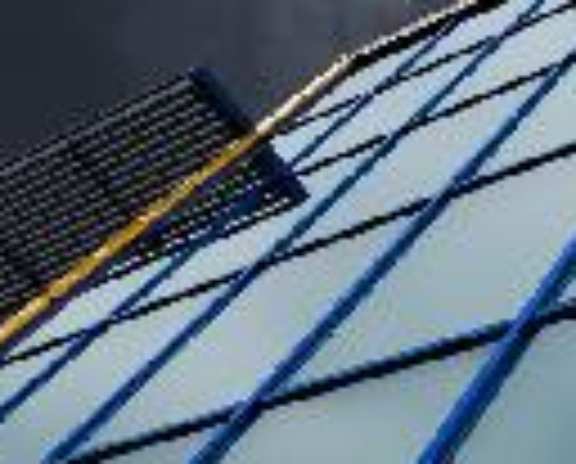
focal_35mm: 84
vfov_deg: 18.2
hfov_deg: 22.5
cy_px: 378
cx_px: 117
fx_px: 1429
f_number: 8
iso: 100
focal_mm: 17
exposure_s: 1/100
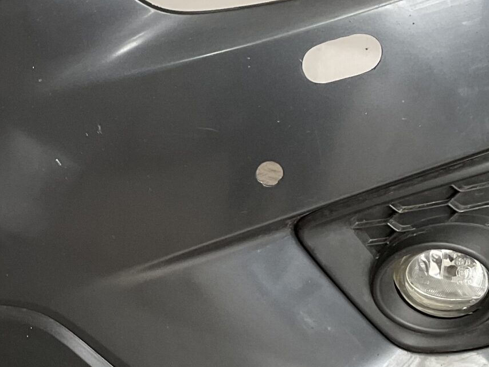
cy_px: 228
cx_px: 54
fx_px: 1229
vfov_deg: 17.0
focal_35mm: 87
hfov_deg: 22.0
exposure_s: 1/50
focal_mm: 3
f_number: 1.8
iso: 50
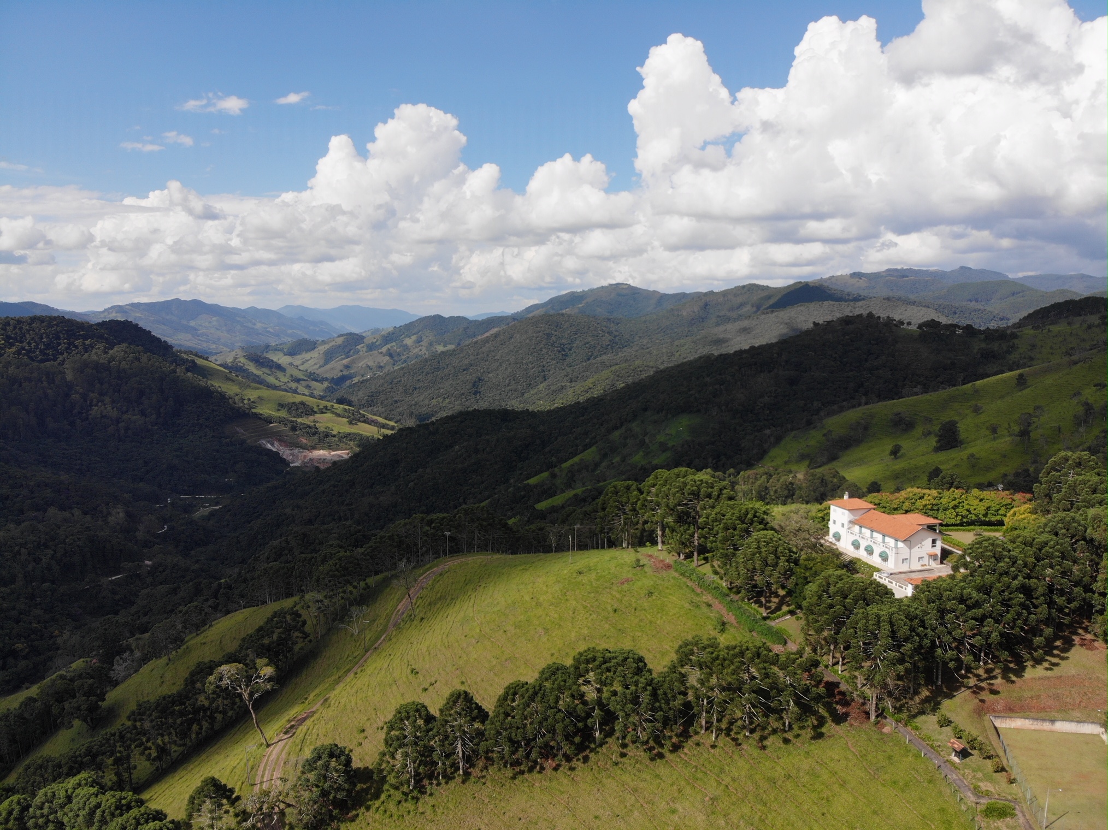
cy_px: 415
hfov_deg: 71.6
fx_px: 768
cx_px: 554
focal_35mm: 24
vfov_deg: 56.8
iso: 100
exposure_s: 1/1198
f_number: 2.8
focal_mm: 4.5
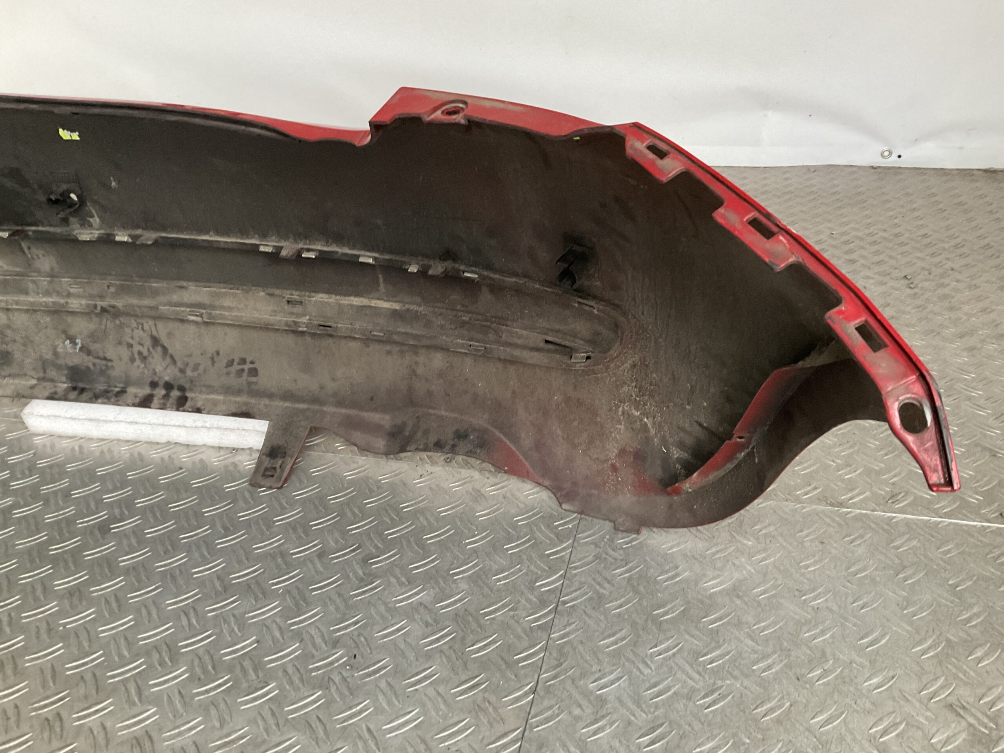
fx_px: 841
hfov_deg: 61.7
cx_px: 502
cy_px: 376
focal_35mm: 29
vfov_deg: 48.2
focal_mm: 3
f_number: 1.8
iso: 200
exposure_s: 1/50
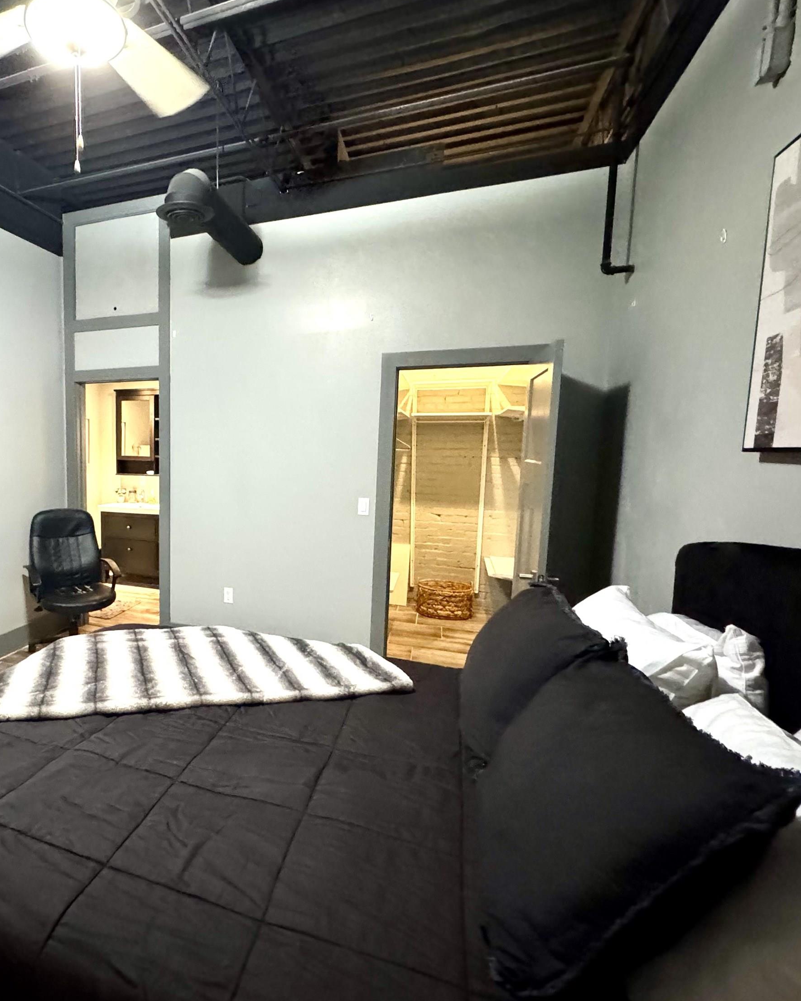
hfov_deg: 66.1
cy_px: 510
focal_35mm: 19
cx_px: 192
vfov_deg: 83.3
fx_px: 563
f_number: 2.2
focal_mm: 2.22
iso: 1250
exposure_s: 1/40
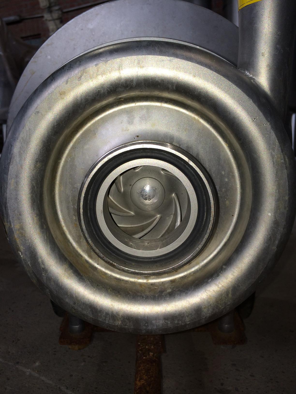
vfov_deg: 60.0
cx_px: 148
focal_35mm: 30
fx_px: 342
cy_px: 197
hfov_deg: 46.8
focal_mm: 4.12
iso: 32
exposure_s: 1/130
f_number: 2.2
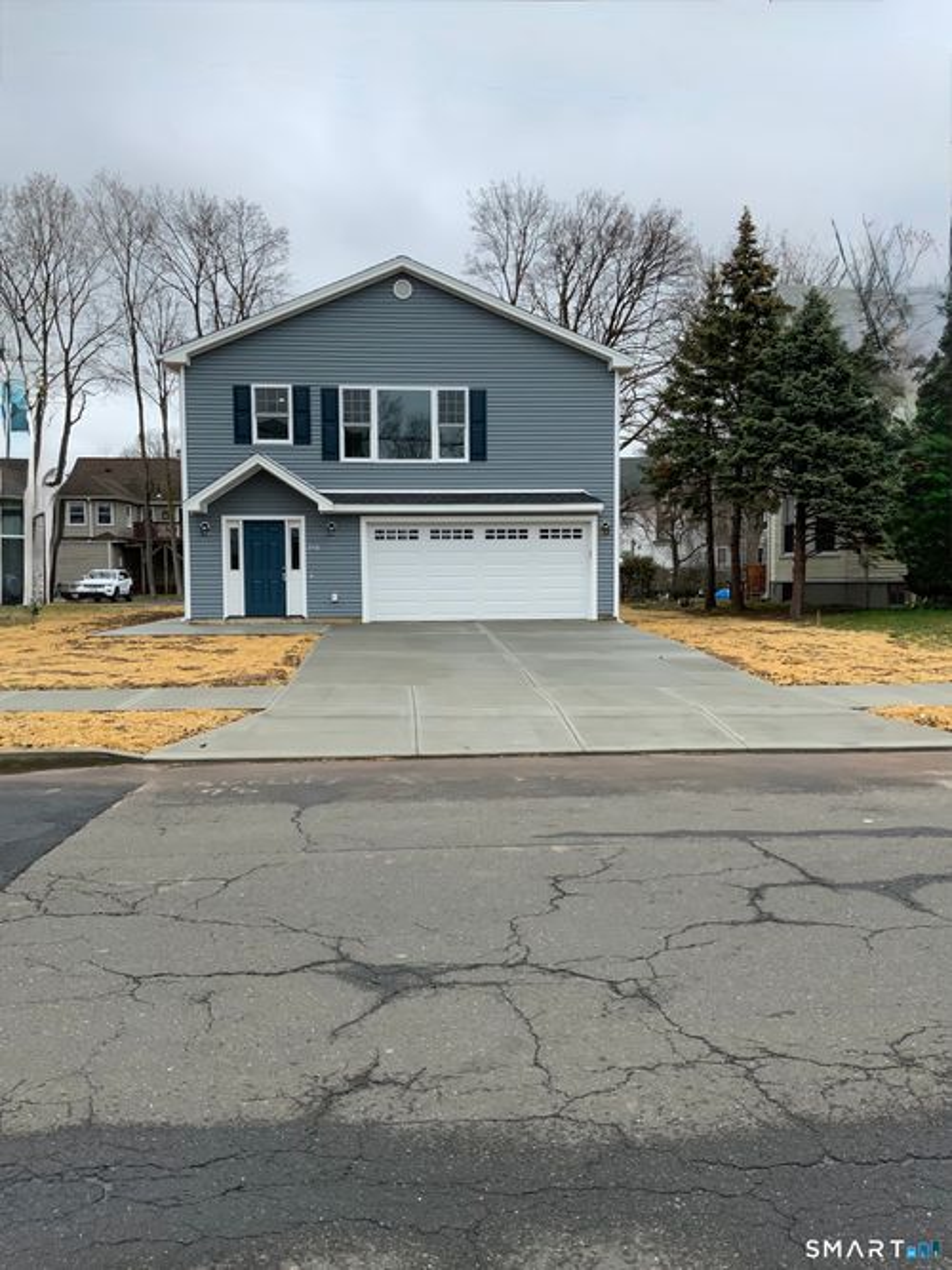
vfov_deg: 61.7
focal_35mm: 29
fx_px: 1064
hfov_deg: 48.2
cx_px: 476
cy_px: 635
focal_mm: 3
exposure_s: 1/657
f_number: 1.8
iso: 16
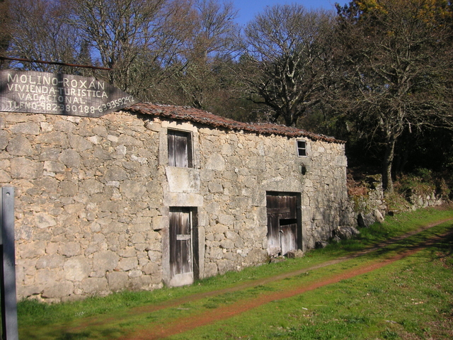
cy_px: 170
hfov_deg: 50.1
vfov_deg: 38.7
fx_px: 484
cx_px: 226
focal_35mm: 37
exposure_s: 1/180
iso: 50
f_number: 6.7
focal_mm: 6.1
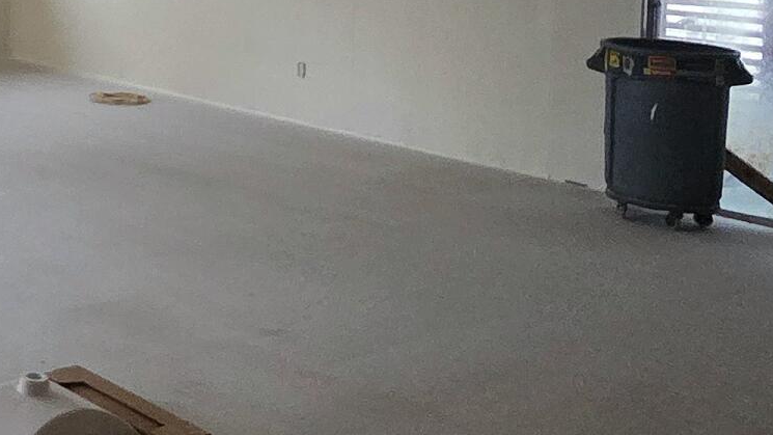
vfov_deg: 19.9
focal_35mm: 57
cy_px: -75
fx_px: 1168
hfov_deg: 30.7
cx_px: -168
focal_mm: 2.2
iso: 640
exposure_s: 1/60.2
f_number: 2.2
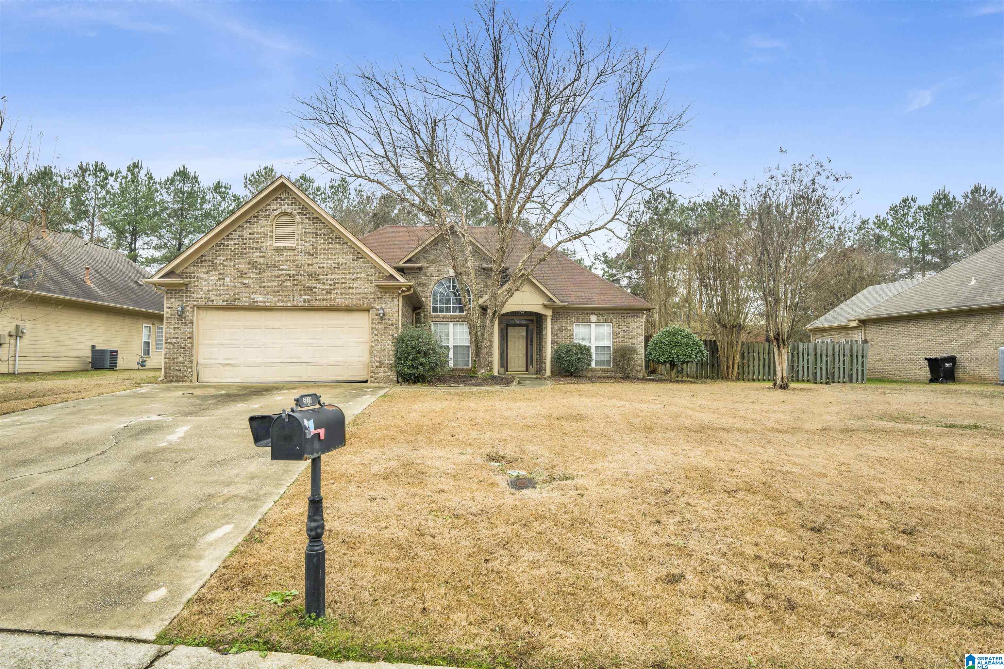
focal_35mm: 20
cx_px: 502
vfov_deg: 61.9
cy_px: 334
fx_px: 558
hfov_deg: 84.0
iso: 320
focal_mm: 20
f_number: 10
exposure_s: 1/100
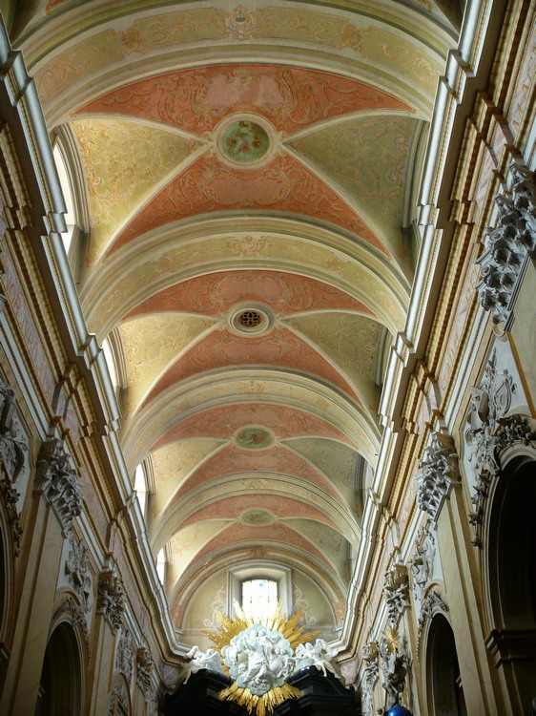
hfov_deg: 40.7
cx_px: 268
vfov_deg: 52.6
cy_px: 358
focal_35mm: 35
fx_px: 723
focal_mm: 7.4
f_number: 2.8
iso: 200
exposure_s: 1/15
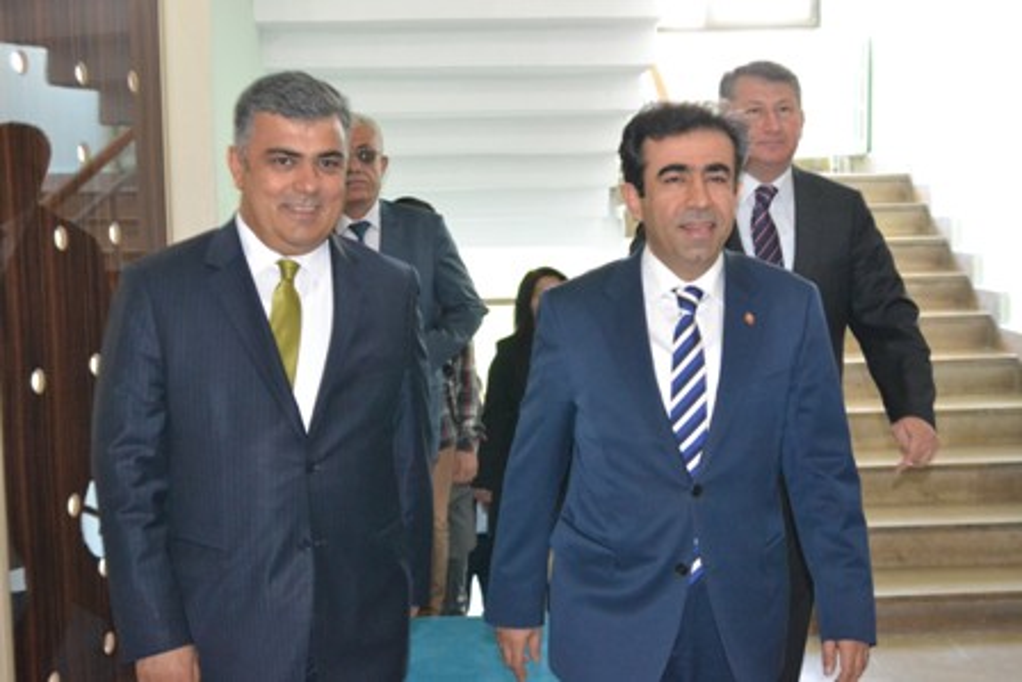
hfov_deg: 41.1
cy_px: 341
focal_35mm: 48
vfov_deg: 28.1
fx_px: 1363
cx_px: 511
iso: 3200
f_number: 4.8
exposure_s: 1/60
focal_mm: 32
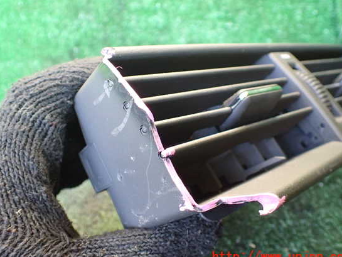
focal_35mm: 33
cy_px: 124
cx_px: 166
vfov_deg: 43.0
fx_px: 326
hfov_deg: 55.3
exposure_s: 1/80
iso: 800
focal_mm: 5.4
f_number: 2.3
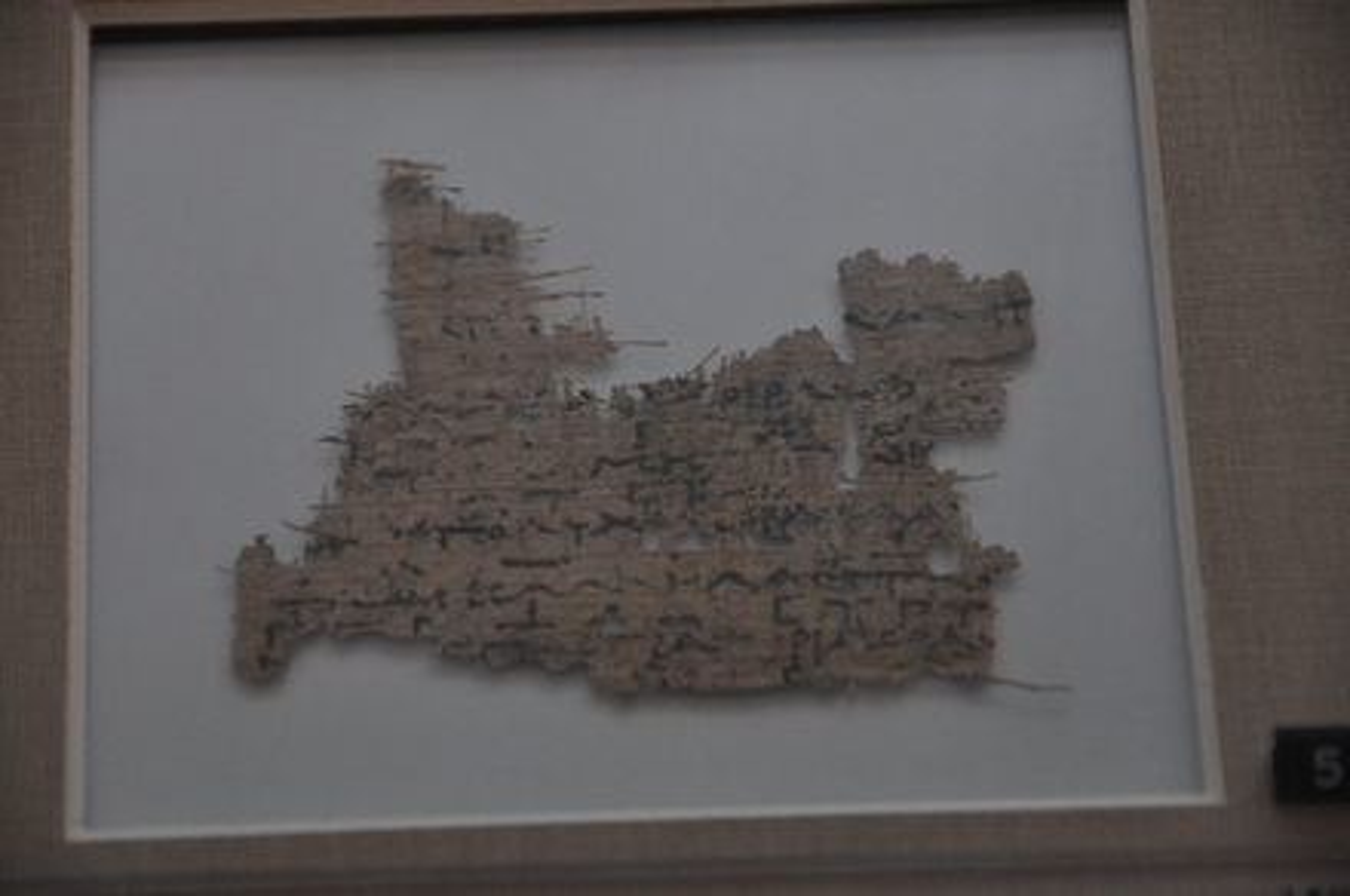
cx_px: 675
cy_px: 448
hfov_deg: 6.9
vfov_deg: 4.6
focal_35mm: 300
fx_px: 11233
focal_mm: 200
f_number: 5.6
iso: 1600
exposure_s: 1/125
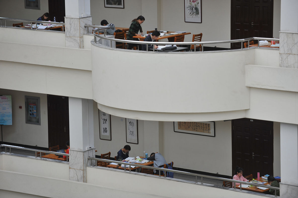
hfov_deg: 13.3
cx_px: 149
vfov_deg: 8.8
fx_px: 1282
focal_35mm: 155
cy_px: 99
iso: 400
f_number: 4
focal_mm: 155
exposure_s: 1/125
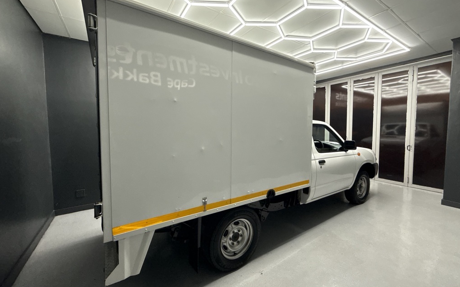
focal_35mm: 15
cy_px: 139
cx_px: 230
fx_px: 188
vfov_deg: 74.8
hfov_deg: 101.5
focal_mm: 2.22
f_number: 2.2
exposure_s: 1/100
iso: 250
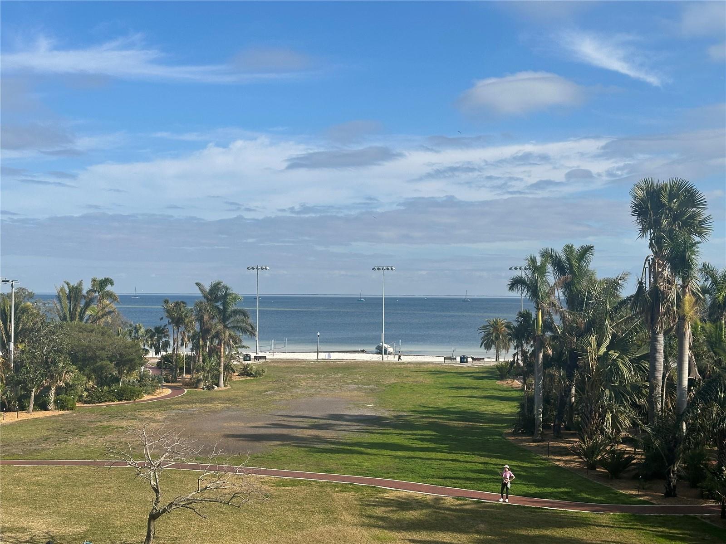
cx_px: 363
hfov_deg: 39.7
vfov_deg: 30.3
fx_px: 1007
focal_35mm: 48
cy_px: 272
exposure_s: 1/5000
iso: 64
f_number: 1.78
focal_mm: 6.86
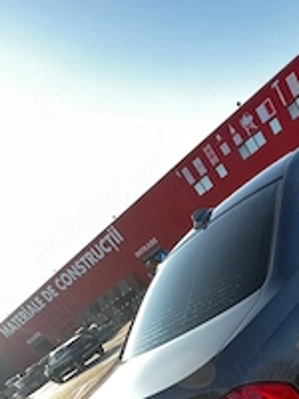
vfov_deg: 54.1
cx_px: 291
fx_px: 299
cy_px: 391
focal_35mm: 26
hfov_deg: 45.7
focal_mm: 1.57
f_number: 1.8
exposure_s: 1/171
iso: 32
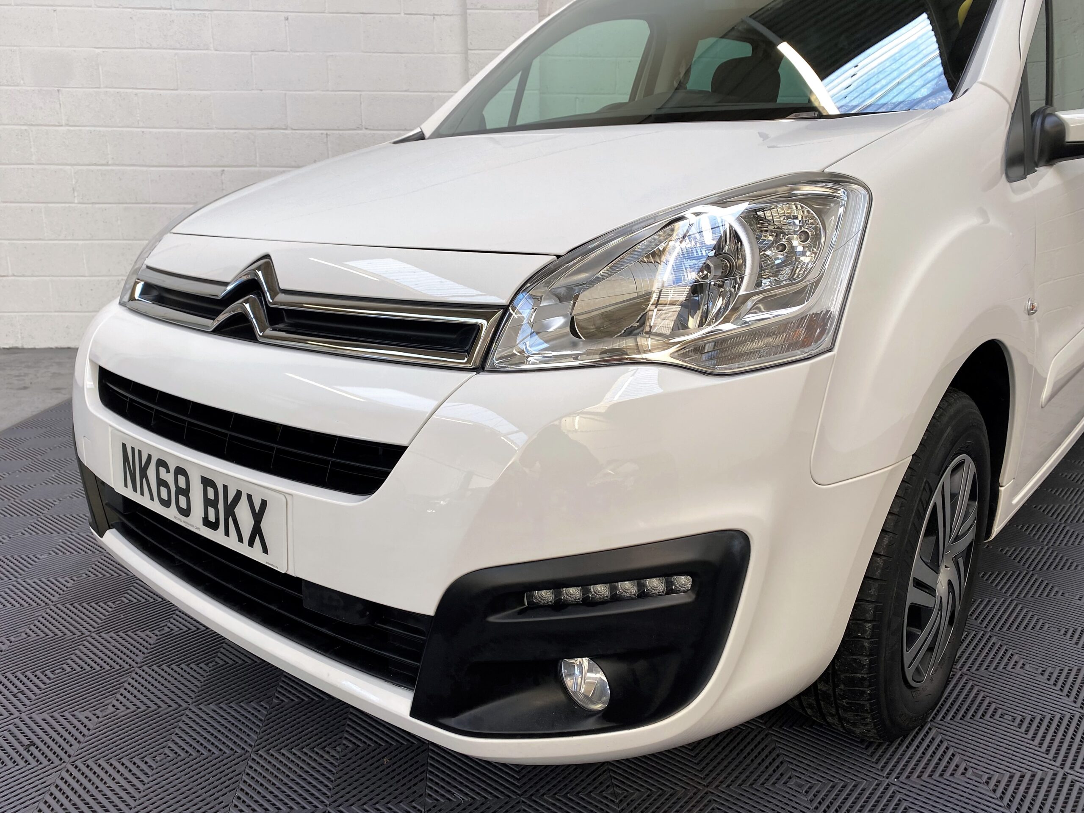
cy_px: 406
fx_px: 814
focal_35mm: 26
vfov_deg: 53.1
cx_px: 542
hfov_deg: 67.3
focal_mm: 4.25
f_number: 1.8
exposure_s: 1/100
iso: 32
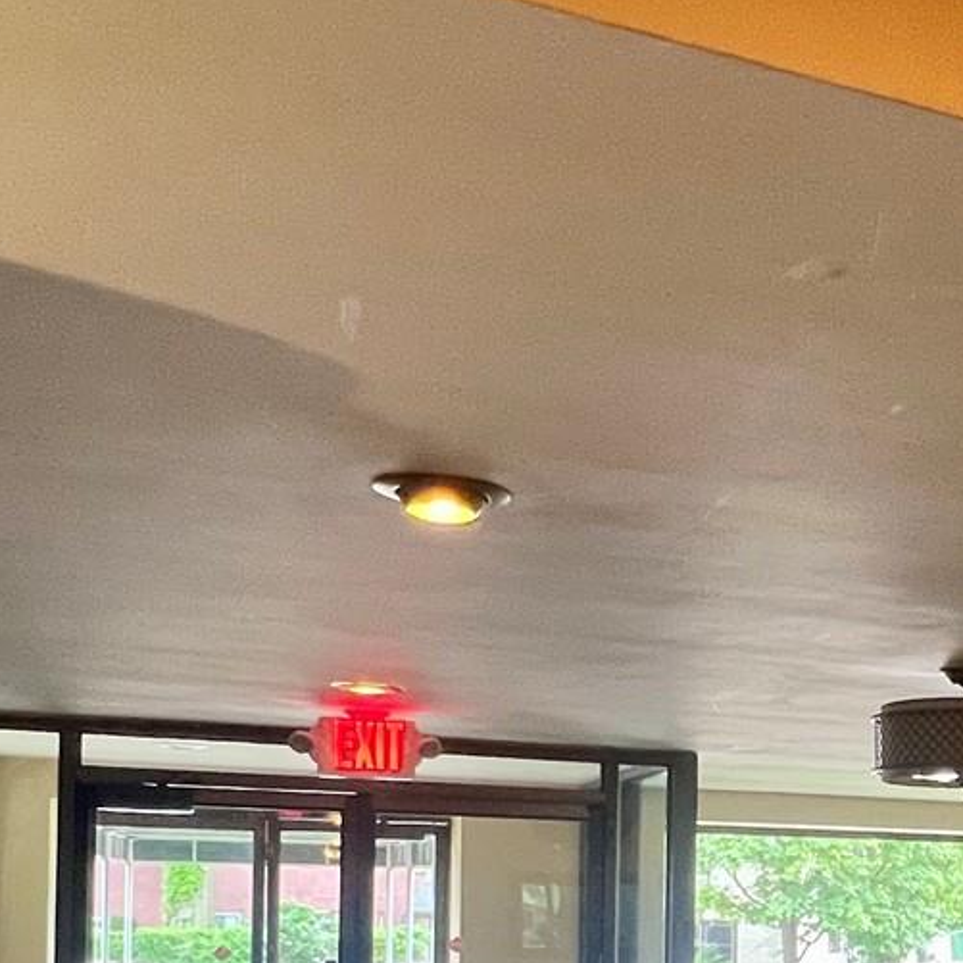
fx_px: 1479
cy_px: 886
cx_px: 1076
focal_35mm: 47
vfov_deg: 33.9
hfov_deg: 31.7
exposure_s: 1/60
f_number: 1.8
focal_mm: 1.57
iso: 320
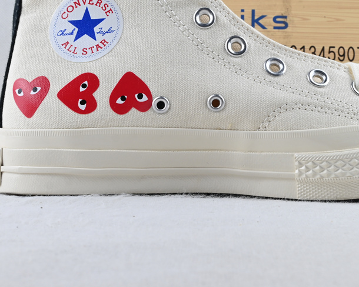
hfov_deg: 26.3
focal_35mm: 72
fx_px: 765
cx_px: 235
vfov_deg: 21.0
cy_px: 61
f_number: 10
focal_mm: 26
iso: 100
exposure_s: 1/15
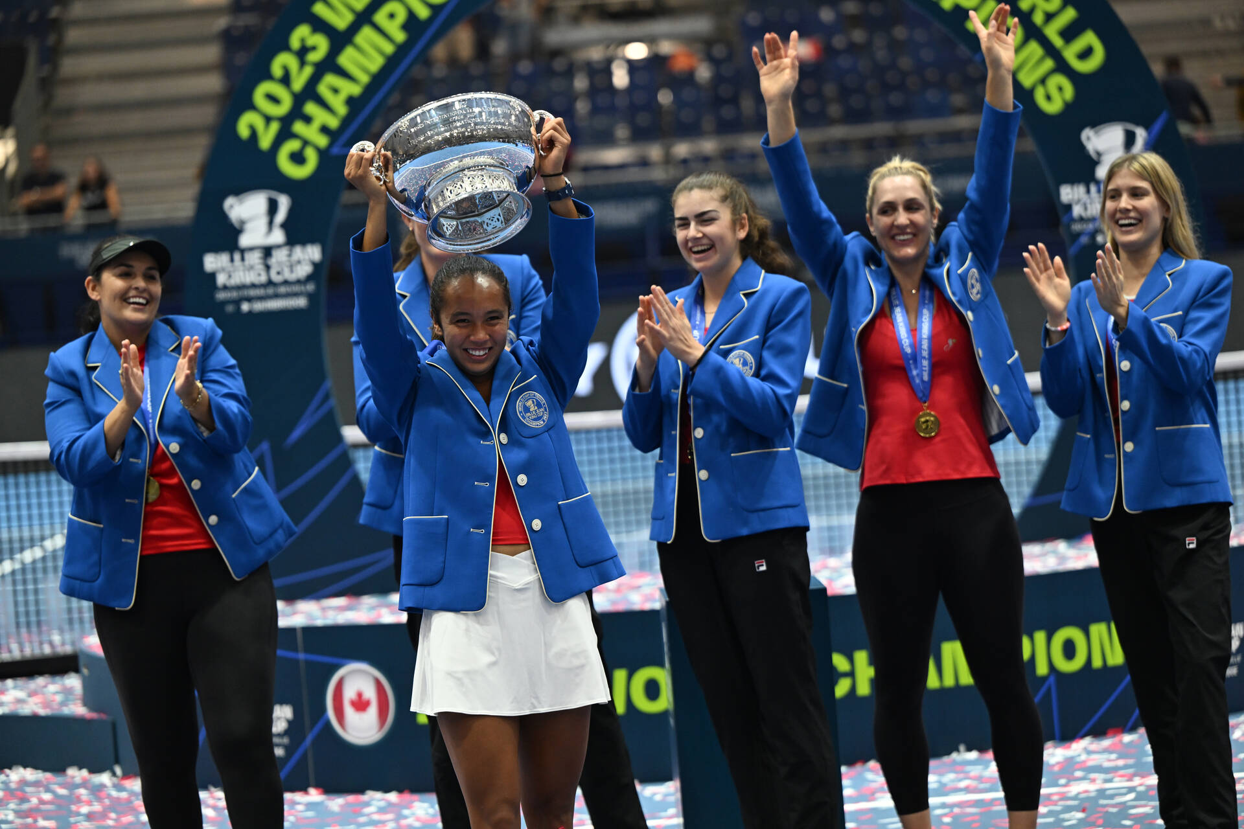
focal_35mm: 120
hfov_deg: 17.1
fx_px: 4146
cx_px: 622
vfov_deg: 11.4
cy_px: 414
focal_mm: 120
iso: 2000
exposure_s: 1/500
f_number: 3.2
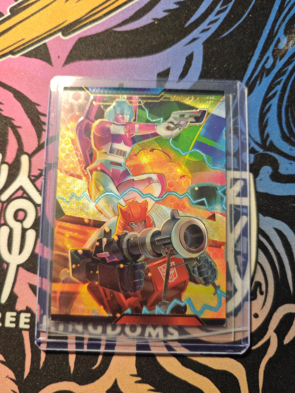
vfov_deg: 67.3
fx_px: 295
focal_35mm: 26
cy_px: 196
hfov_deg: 53.1
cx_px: 148
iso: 320
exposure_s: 1/50
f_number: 1.6
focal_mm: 5.4
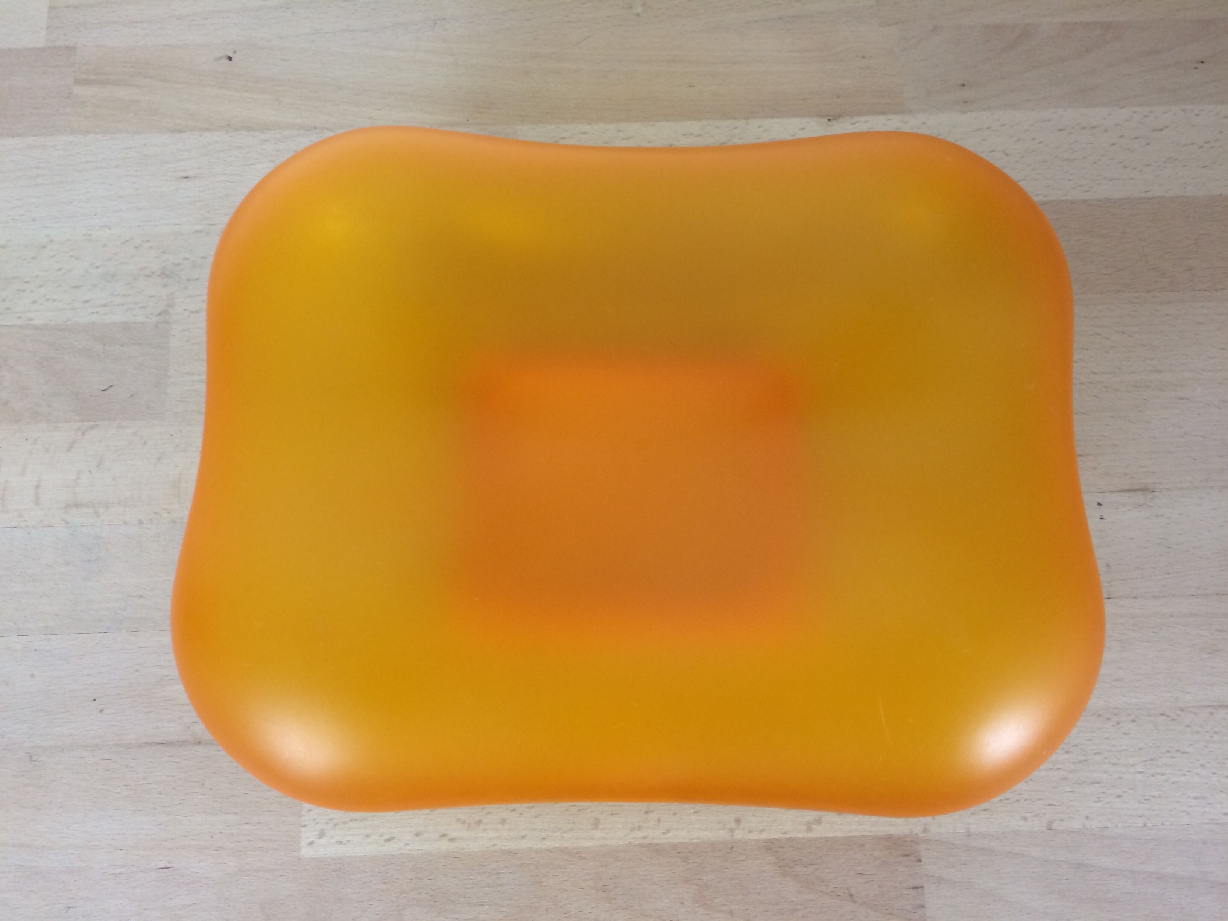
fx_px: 1029
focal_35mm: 29
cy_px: 460
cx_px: 614
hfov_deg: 61.7
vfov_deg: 48.2
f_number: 2.2
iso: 64
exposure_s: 1/33
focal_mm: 4.15
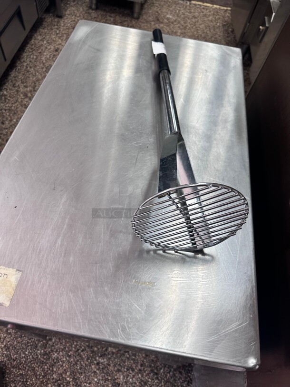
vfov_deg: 71.6
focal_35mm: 24
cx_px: 145
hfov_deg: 56.8
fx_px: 268
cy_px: 194
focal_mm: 6.86
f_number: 1.78
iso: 100
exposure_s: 1/120
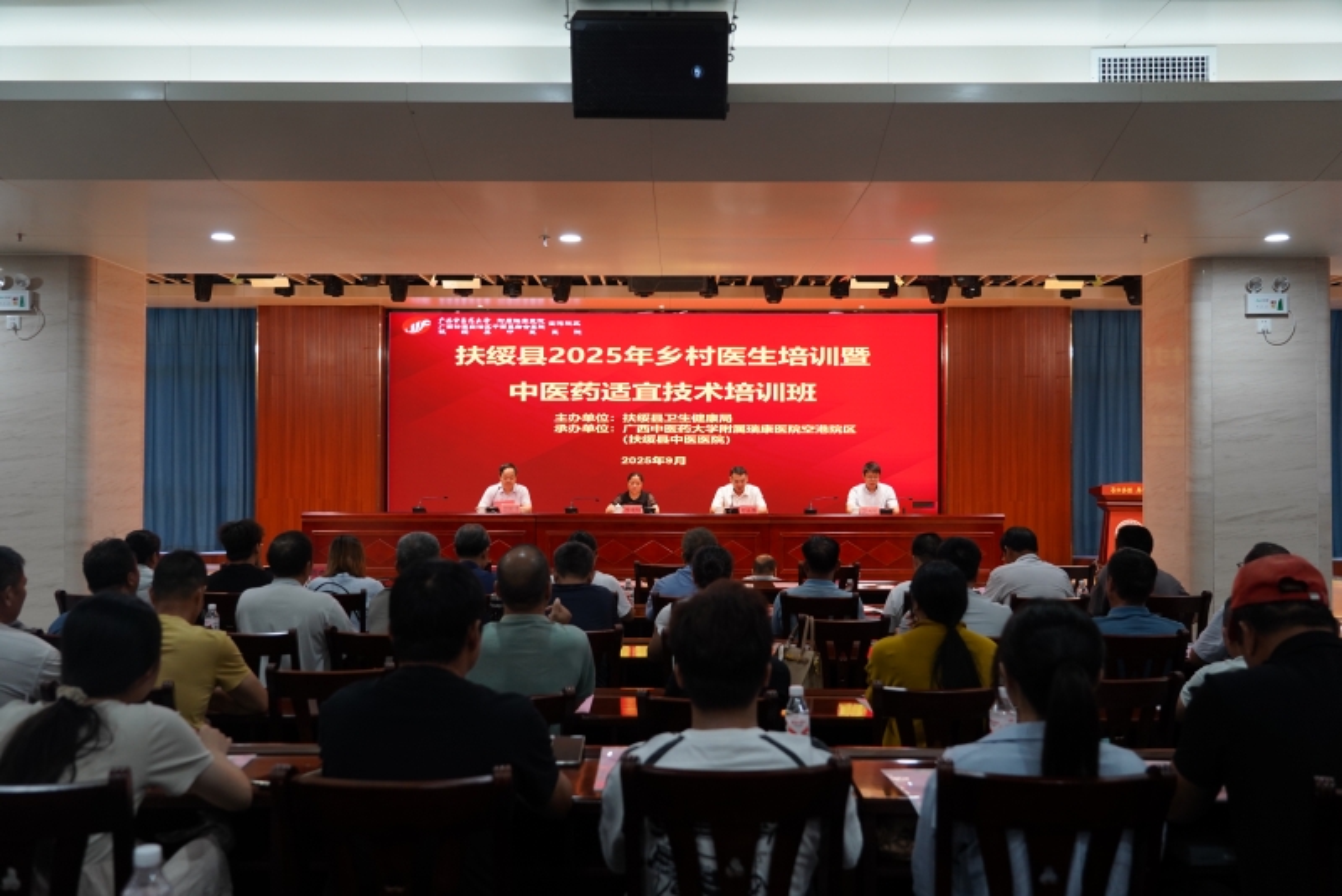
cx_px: 671
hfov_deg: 60.3
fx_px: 1156
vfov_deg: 42.4
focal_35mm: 31
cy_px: 448
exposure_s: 1/160
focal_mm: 31
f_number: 4
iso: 1250
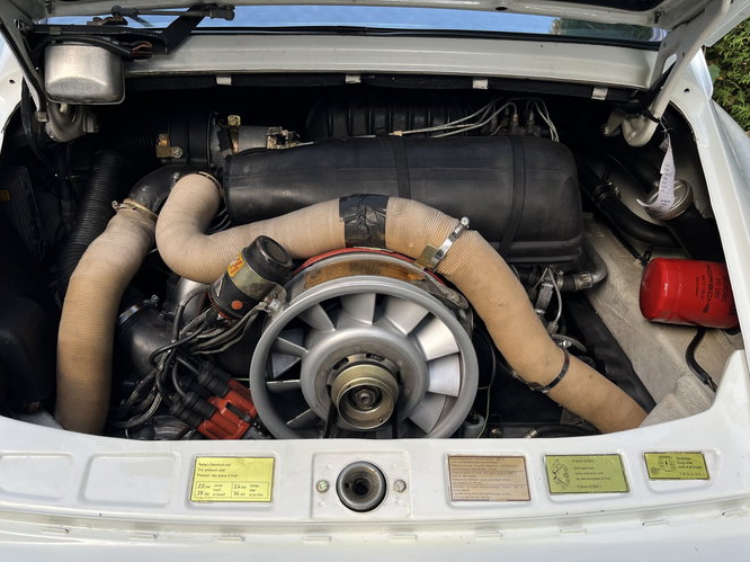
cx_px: 363
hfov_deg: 60.0
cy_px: 319
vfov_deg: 46.7
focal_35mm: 30
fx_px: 650
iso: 40
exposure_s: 1/174
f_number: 1.6
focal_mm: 5.1
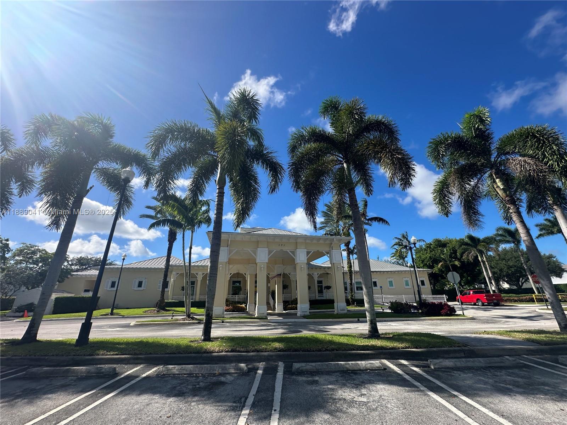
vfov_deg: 85.7
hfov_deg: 102.1
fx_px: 229
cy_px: 212
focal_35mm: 14
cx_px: 284
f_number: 2.2
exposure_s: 1/1715
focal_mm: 2.22
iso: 50
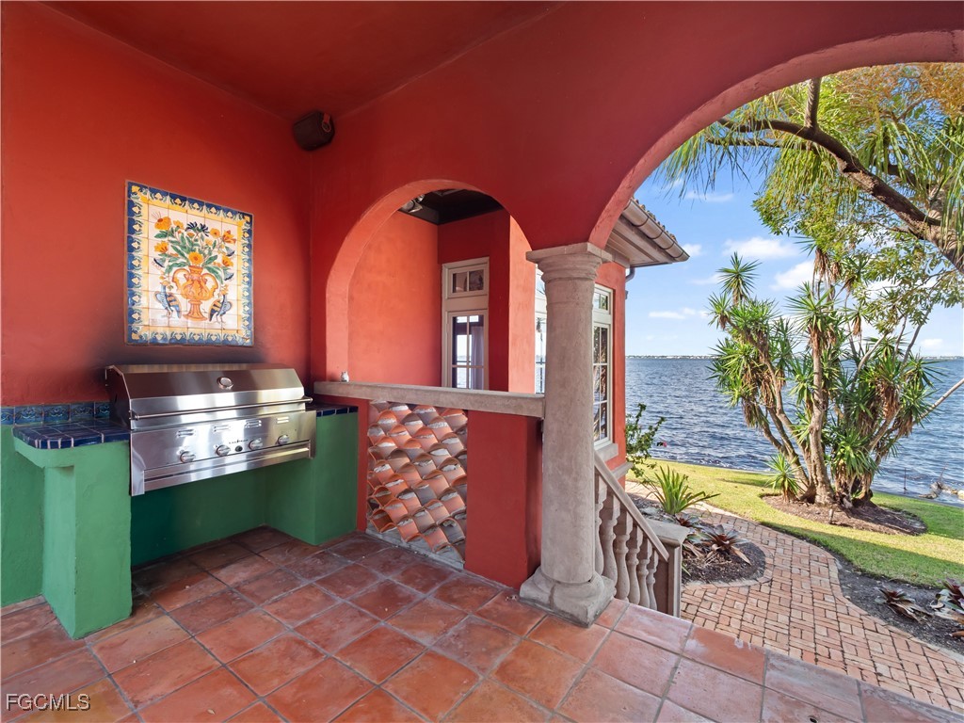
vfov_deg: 85.7
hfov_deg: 102.1
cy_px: 362
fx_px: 390
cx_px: 482
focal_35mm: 14
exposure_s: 1/13
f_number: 7.1
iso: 200
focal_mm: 7
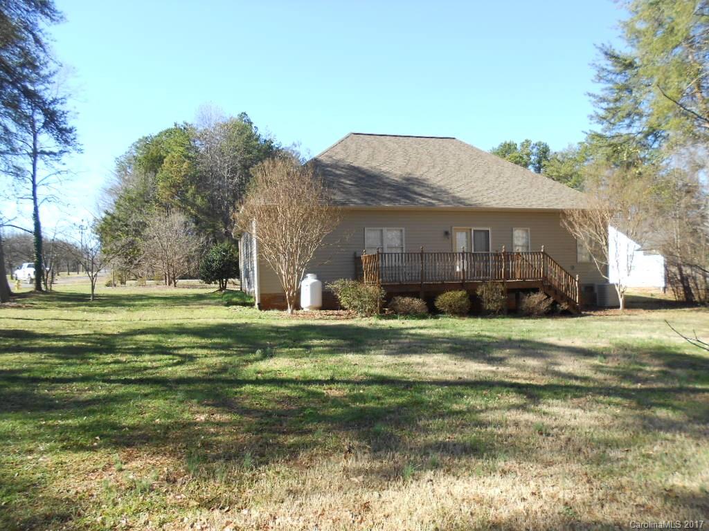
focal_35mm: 26
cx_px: 354
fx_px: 533
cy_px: 266
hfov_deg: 67.3
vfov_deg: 53.1
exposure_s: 1/250
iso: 80
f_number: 3.2
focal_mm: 4.6
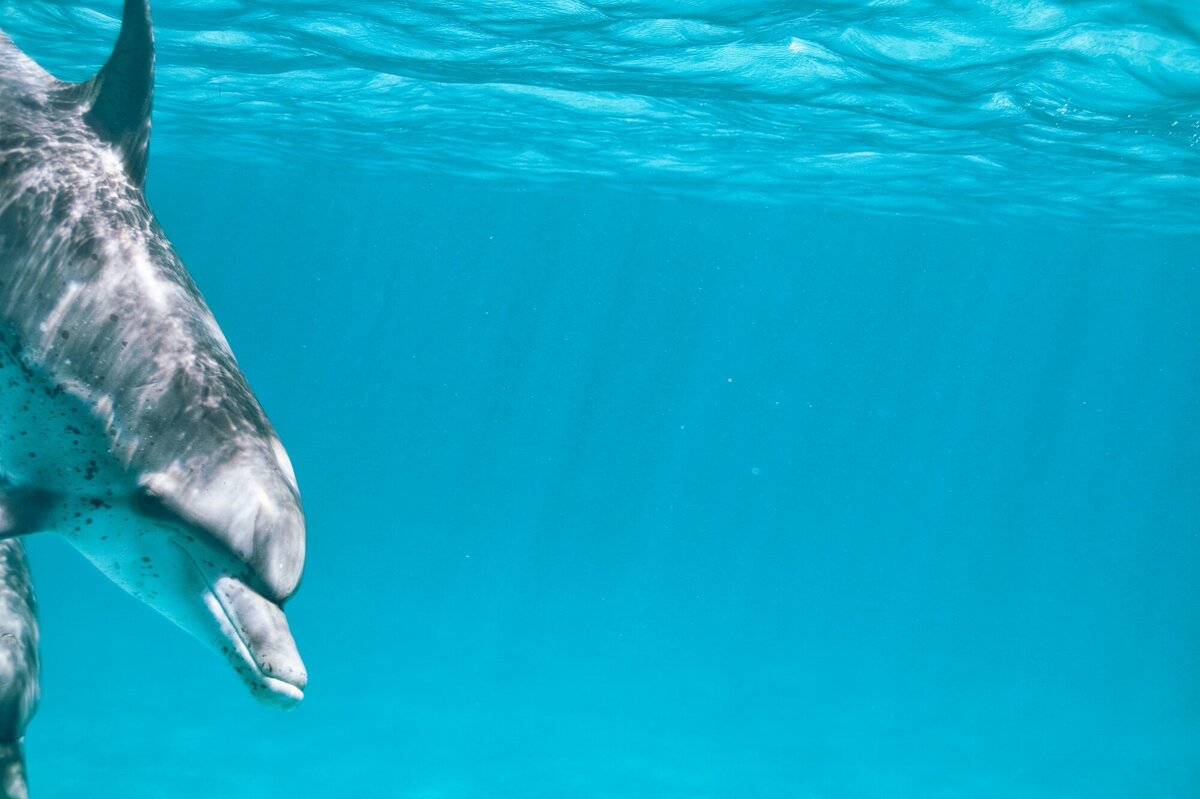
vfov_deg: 23.8
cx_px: 600
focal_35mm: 57
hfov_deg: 35.1
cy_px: 400
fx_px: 1899
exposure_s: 1/500
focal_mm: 38
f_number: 4.8
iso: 200
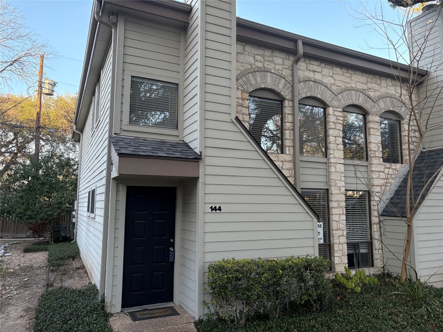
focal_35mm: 26
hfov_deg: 67.3
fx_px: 333
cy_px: 166
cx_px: 222
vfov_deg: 53.1
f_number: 1.6
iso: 125
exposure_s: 1/229
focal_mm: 5.96
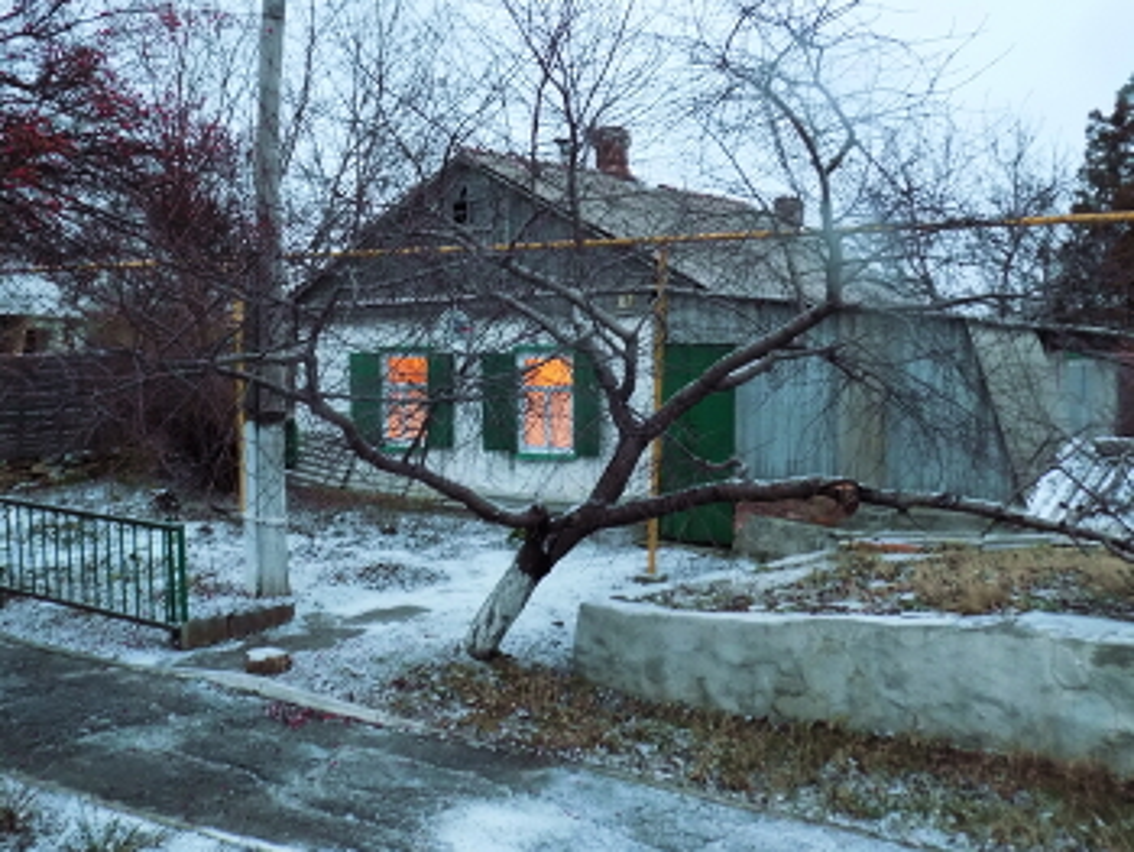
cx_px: 567
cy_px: 426
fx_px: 1115
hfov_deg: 53.9
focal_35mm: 34
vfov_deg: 41.8
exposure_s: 1/5
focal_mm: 6.1
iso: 400
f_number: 3.4
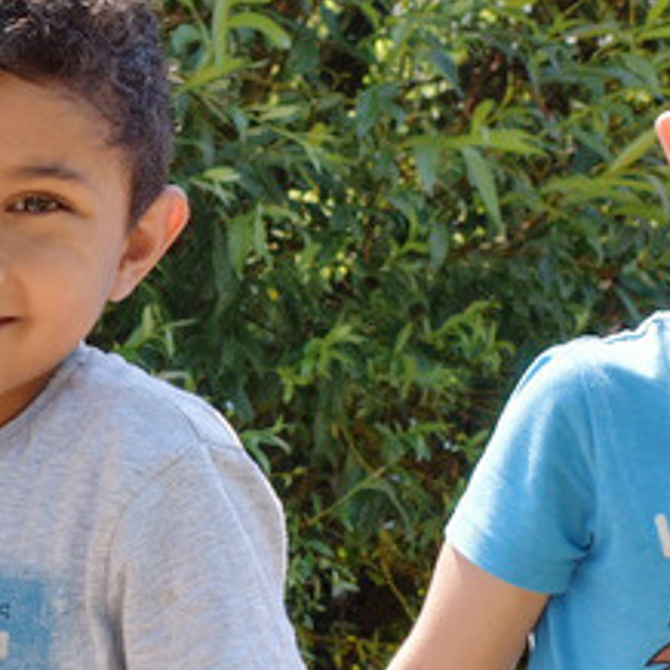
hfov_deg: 11.4
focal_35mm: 152
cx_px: -12
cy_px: 506
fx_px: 3328
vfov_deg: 11.5
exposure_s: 1/250
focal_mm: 26
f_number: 8
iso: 200
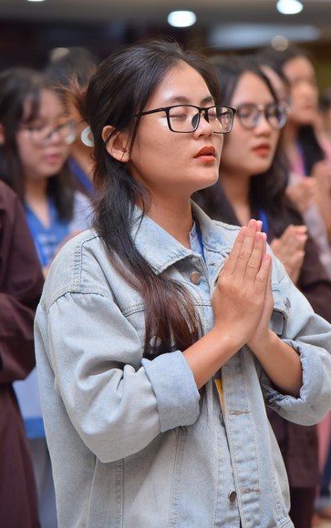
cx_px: 176
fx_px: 1975
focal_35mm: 137
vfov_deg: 15.2
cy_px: 242
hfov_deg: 9.6
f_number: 4.5
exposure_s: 1/125
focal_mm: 120
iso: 1250
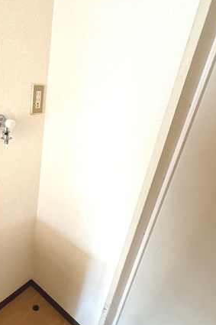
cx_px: 32
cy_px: 184
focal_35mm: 24
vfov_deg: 73.4
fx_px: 216
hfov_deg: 48.9
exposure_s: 1/90
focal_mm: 2.22
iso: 400
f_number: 2.2
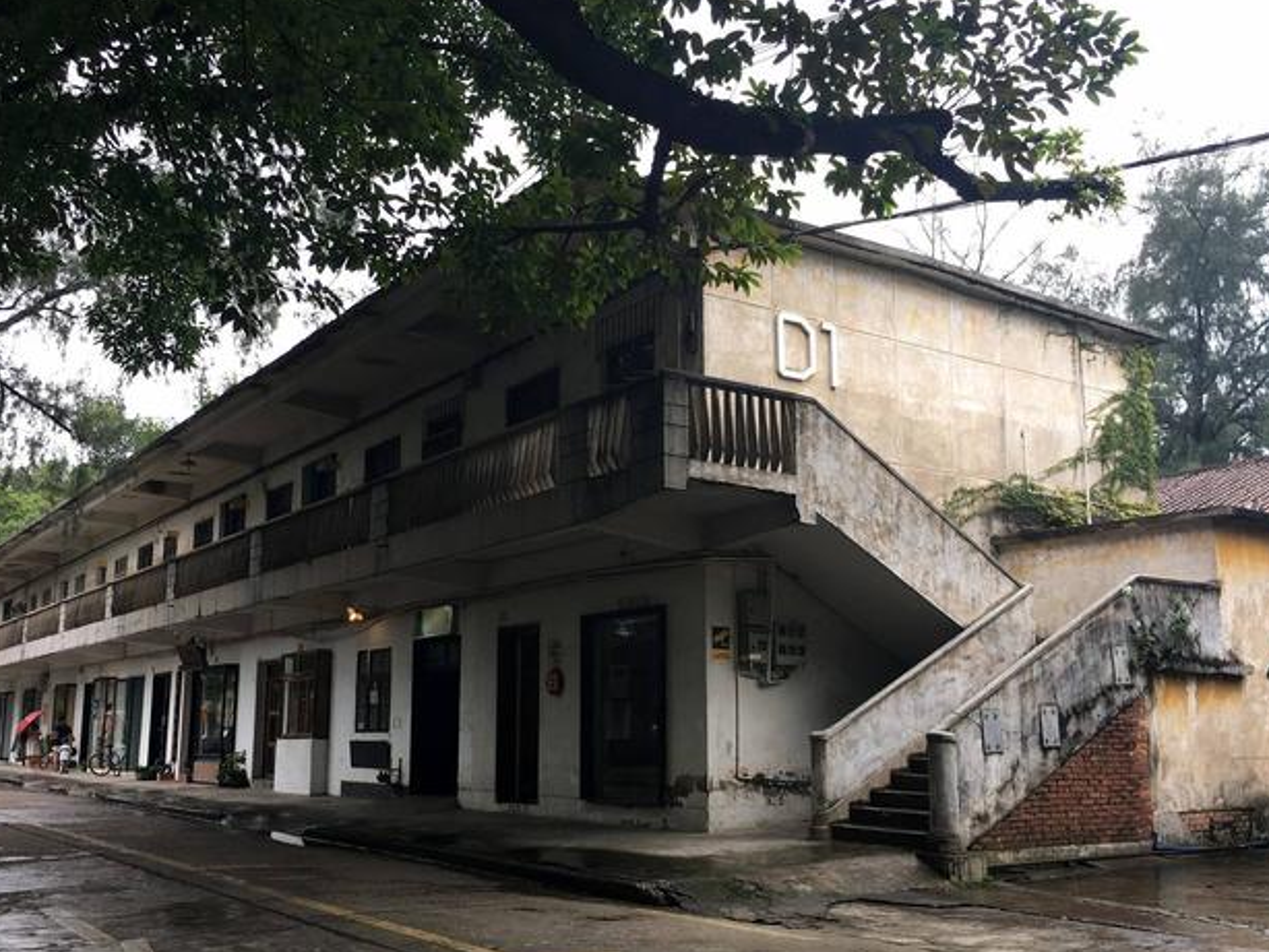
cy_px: 529
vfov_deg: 41.8
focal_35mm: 34
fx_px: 1247
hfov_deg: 53.9
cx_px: 620
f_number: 2.2
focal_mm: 4.15
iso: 25
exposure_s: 1/100
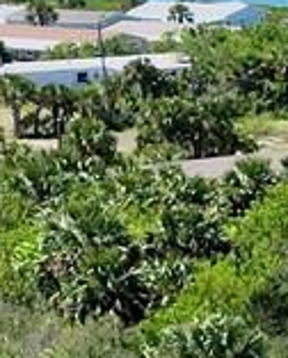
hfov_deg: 6.3
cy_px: 559
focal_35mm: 238
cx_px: 562
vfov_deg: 7.9
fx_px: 2531
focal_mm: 6.72
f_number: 1.7
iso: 120
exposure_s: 1/5000
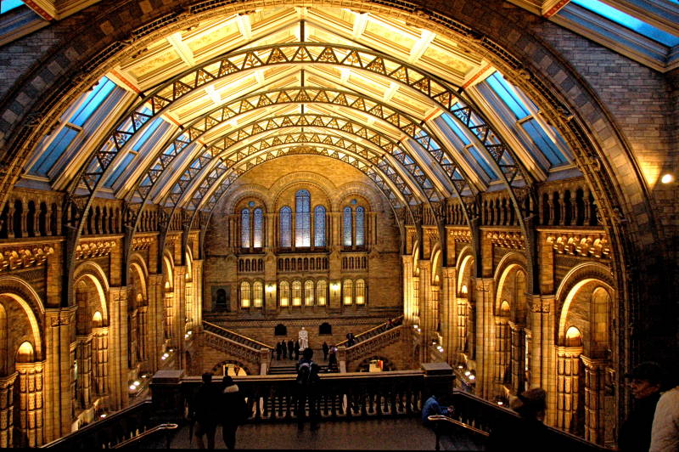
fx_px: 509
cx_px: 340
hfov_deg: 67.4
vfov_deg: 47.9
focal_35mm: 27
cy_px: 226
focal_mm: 18
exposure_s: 1/20
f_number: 3.5
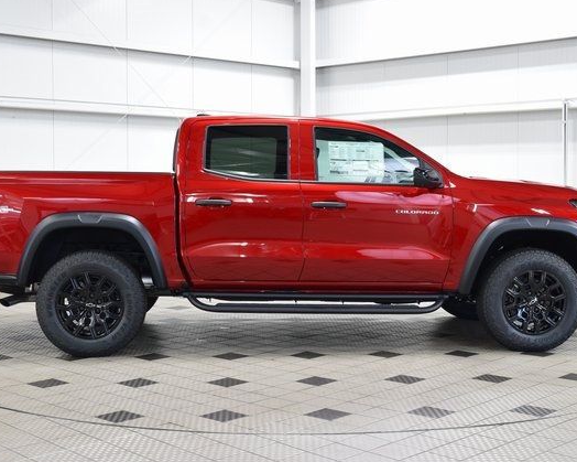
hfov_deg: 34.2
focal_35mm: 55
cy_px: 230
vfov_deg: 27.6
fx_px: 939
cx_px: 284
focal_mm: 32
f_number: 6.3
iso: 720
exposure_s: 1/15
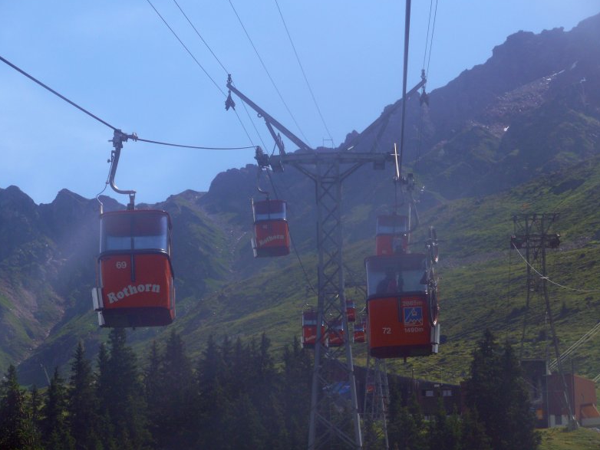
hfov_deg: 10.9
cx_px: 302
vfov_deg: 8.2
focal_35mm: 182
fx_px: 3156
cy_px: 221
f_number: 5.6
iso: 100
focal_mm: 37.7
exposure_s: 1/400
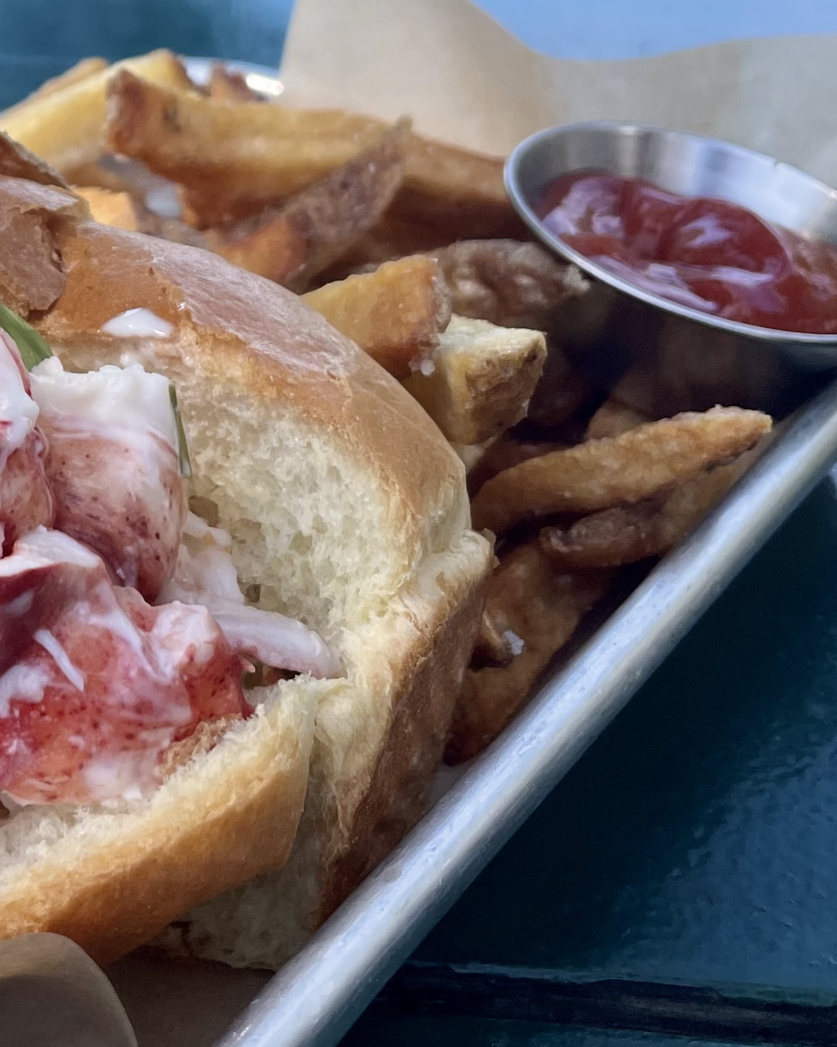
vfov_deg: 30.0
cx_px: -1
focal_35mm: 60
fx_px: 1858
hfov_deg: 24.2
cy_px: 85
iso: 32
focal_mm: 4.2
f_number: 1.6
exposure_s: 1/1233
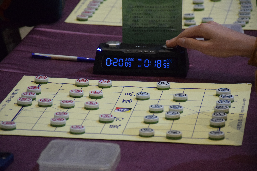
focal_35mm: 195
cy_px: 86
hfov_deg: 10.5
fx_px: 1392
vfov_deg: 7.0
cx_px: 128
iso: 4000
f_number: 5.6
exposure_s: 1/125
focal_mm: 130
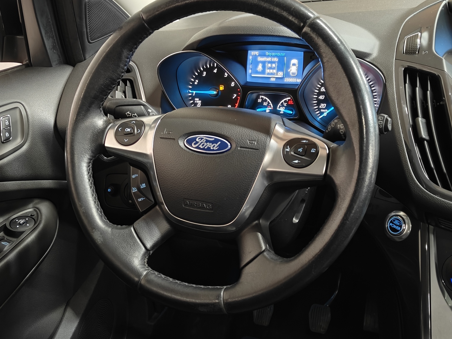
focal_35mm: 39
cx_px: 227
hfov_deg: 47.9
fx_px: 509
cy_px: 159
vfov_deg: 36.8
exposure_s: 1/29
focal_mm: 5.59
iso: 200
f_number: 1.8
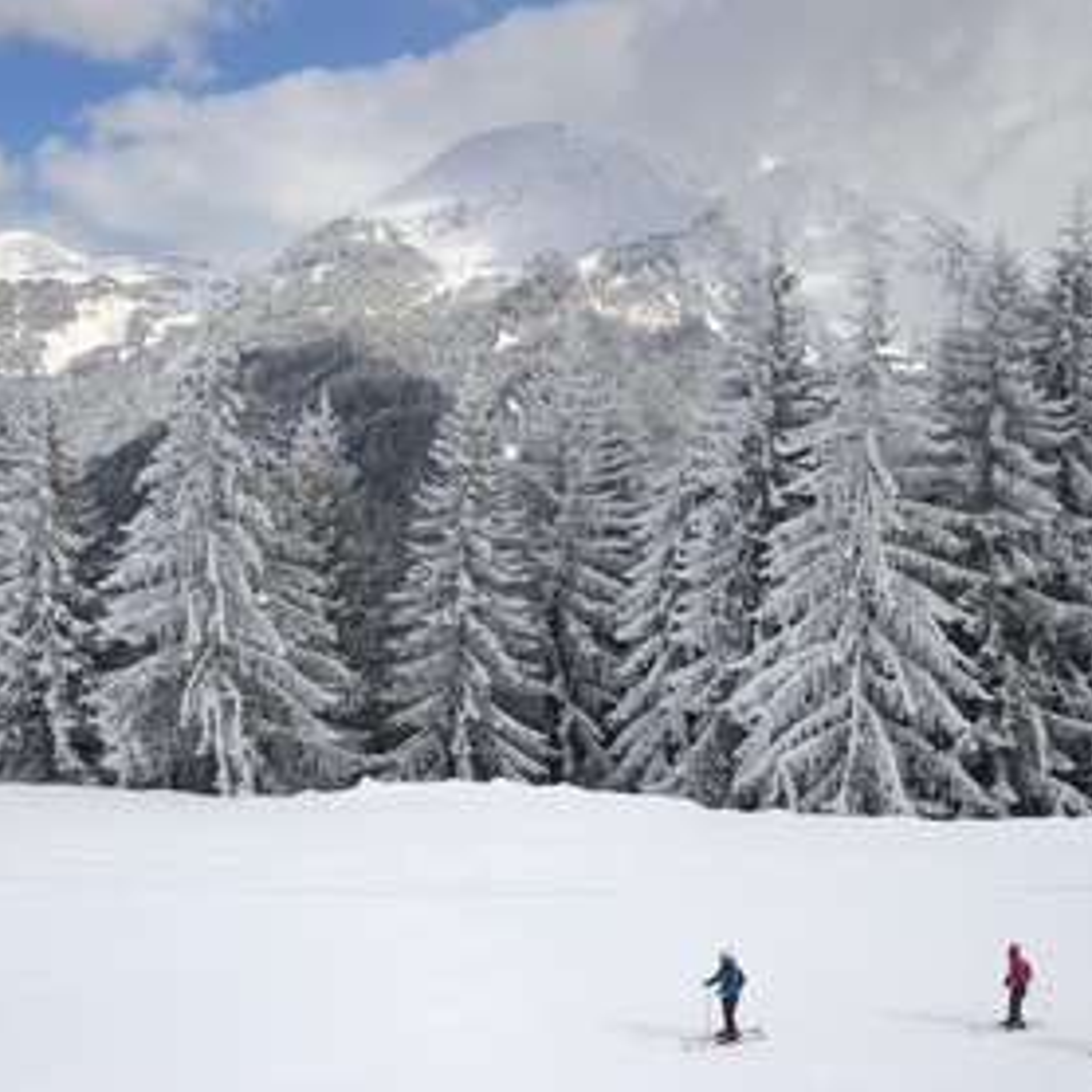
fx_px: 1606
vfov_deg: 37.6
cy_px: 546
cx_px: 499
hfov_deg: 37.5
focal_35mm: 45
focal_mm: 35
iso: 200
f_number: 11
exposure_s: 1/500
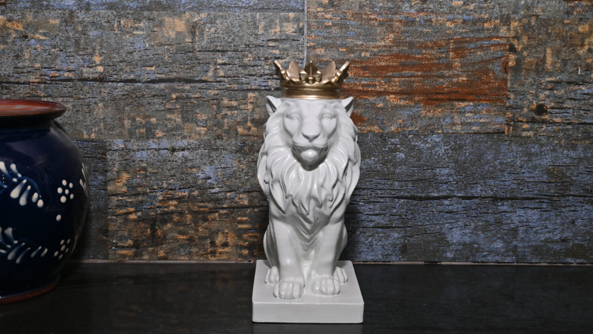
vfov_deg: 25.7
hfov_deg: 44.1
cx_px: 297
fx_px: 732
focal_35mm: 47
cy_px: 147
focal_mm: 29
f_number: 7.1
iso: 320
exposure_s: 1/100
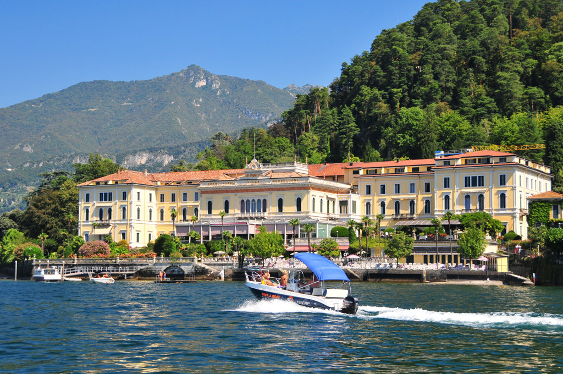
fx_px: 937
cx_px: 282
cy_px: 187
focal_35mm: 60
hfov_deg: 33.4
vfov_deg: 22.6
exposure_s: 1/400
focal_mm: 40
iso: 400
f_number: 6.3
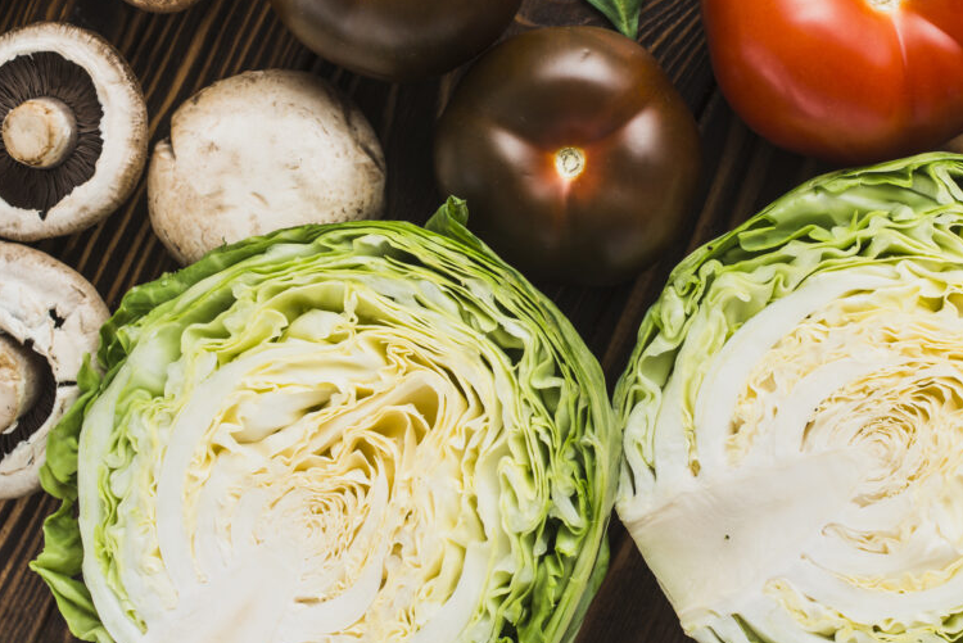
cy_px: 271
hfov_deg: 31.3
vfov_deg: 21.3
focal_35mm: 64
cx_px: 570
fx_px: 1713
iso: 250
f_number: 10
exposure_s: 1/160
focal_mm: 50
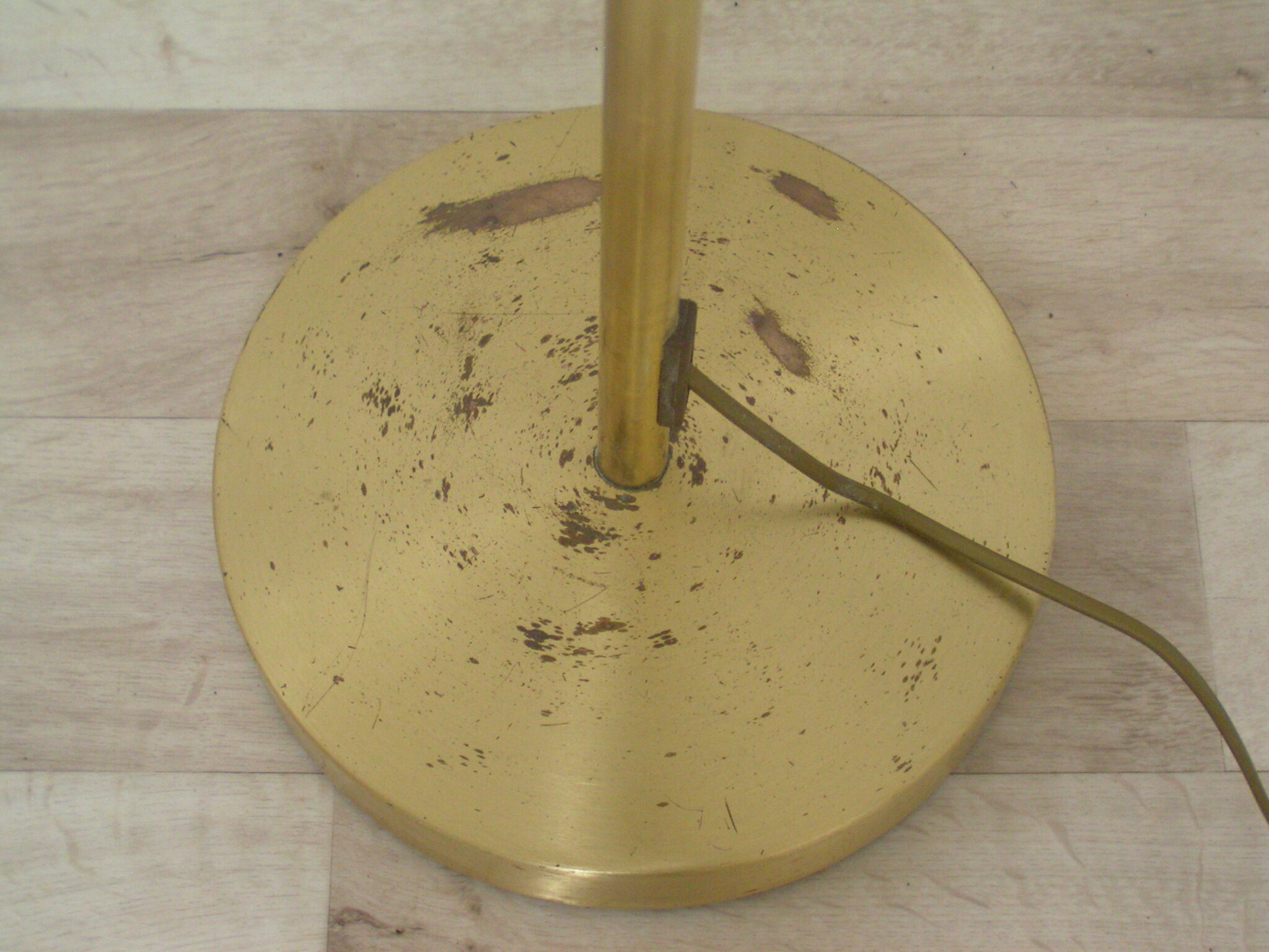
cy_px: 476
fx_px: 2310
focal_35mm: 63
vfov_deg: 23.3
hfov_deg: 30.7
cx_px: 634
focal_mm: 9.7
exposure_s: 1/30
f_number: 3.2
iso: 200
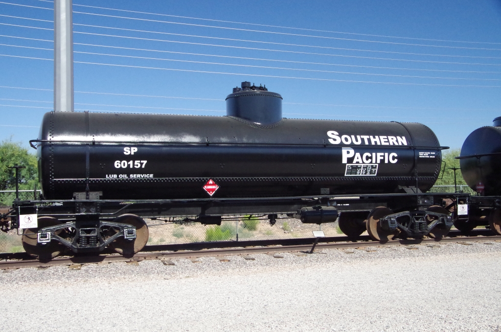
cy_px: 166
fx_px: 500
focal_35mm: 36
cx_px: 250
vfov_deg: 36.7
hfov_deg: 53.2
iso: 3200
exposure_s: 1/1250
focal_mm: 24
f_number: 10
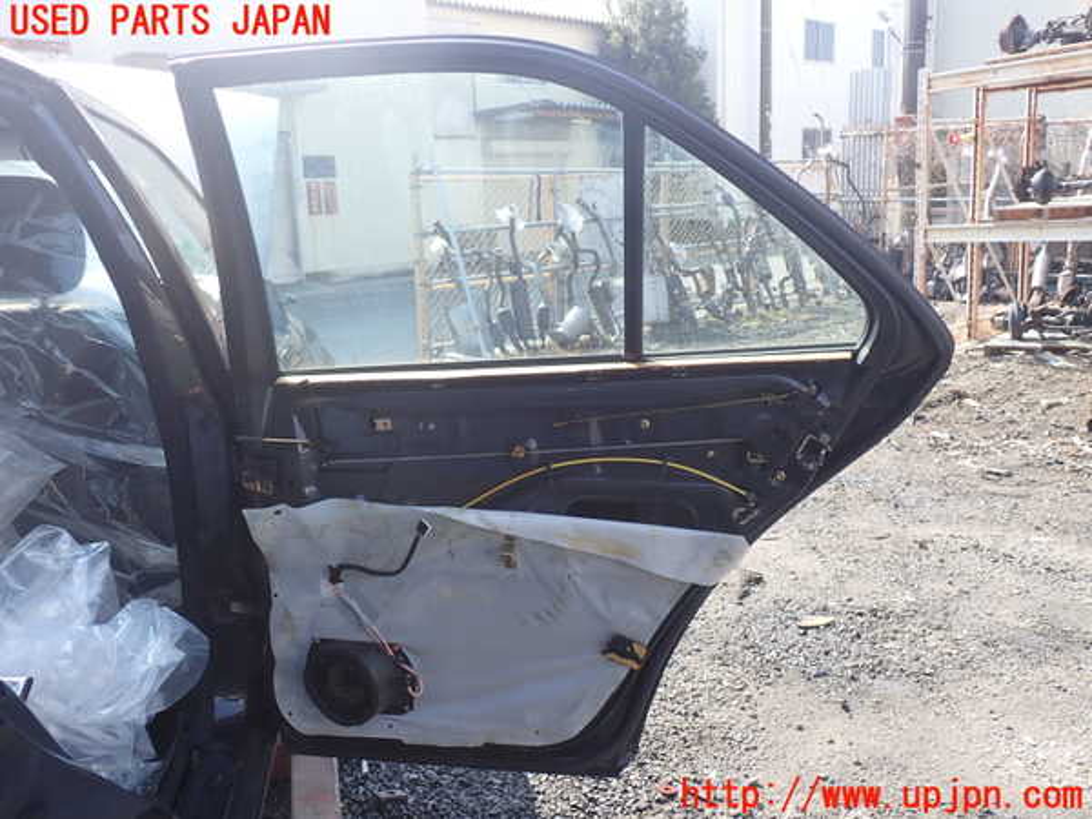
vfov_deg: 46.8
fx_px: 946
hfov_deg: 60.0
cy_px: 410
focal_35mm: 30
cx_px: 546
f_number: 3.2
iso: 100
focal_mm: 5.4
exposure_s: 1/250
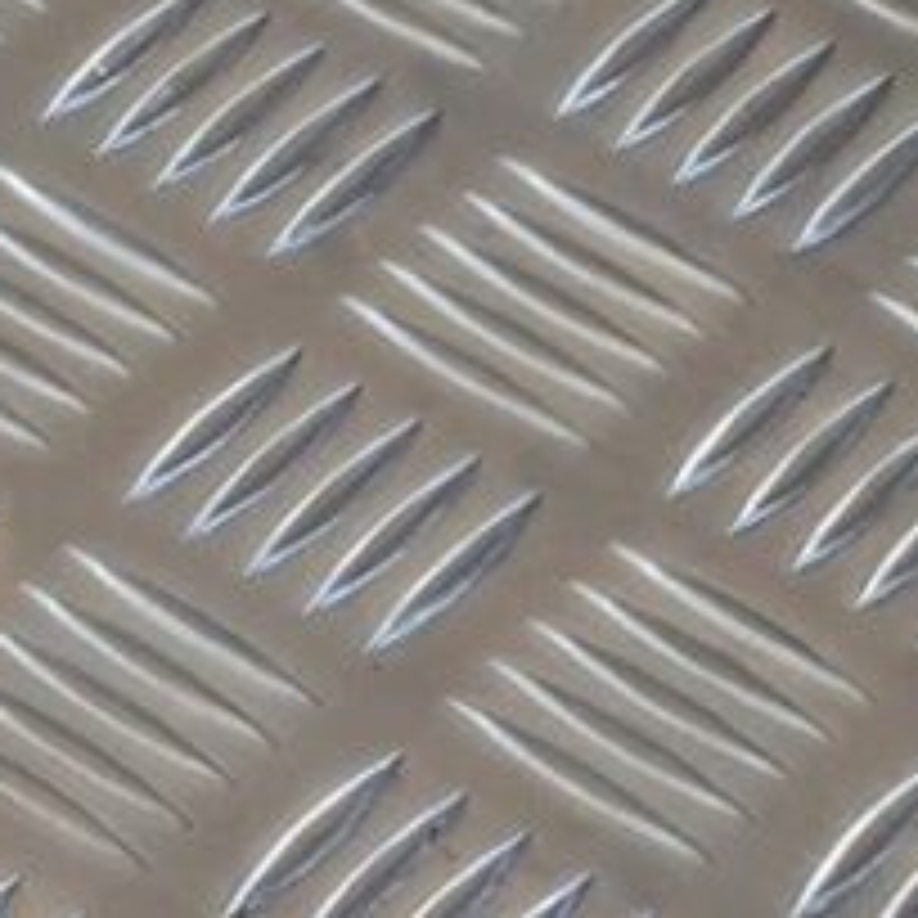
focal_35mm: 158
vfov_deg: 10.5
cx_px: -1588
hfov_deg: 9.3
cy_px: 1557
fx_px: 4741
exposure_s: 1/100
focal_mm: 5.4
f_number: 1.8
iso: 100
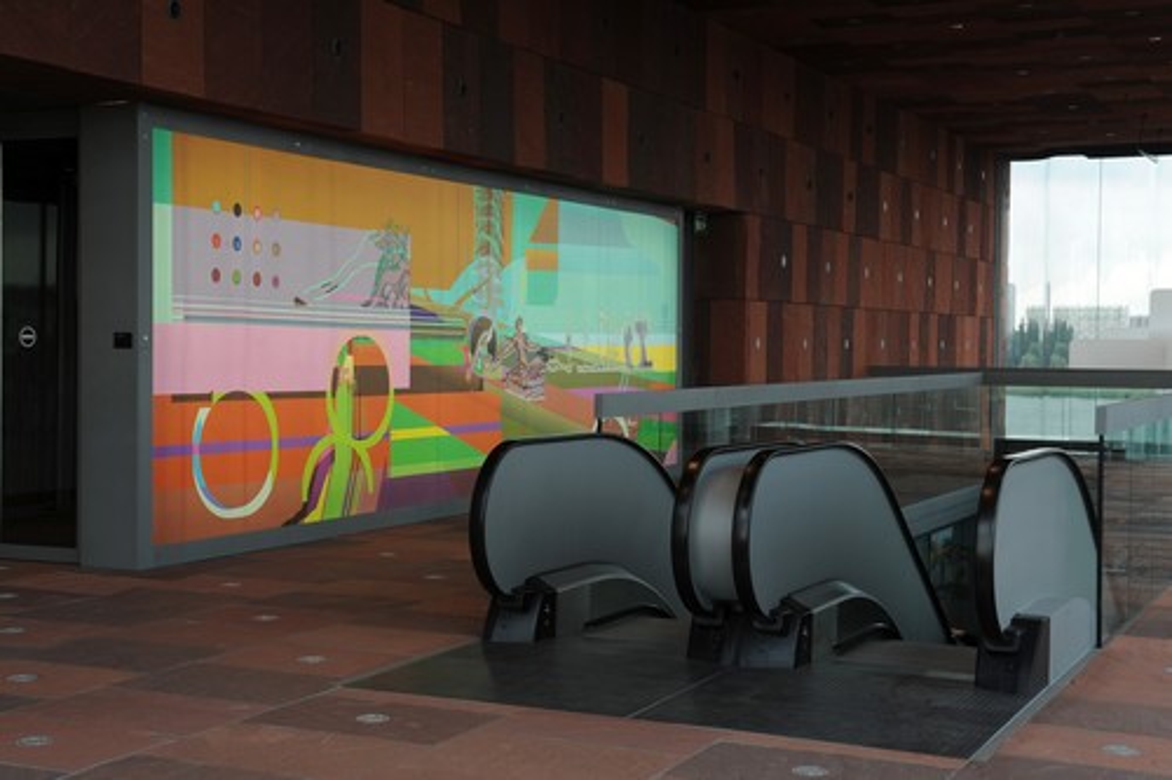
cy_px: 390
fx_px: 1562
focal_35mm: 48
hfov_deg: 41.1
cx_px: 586
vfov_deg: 28.1
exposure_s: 1/15
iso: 200
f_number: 11
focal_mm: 48
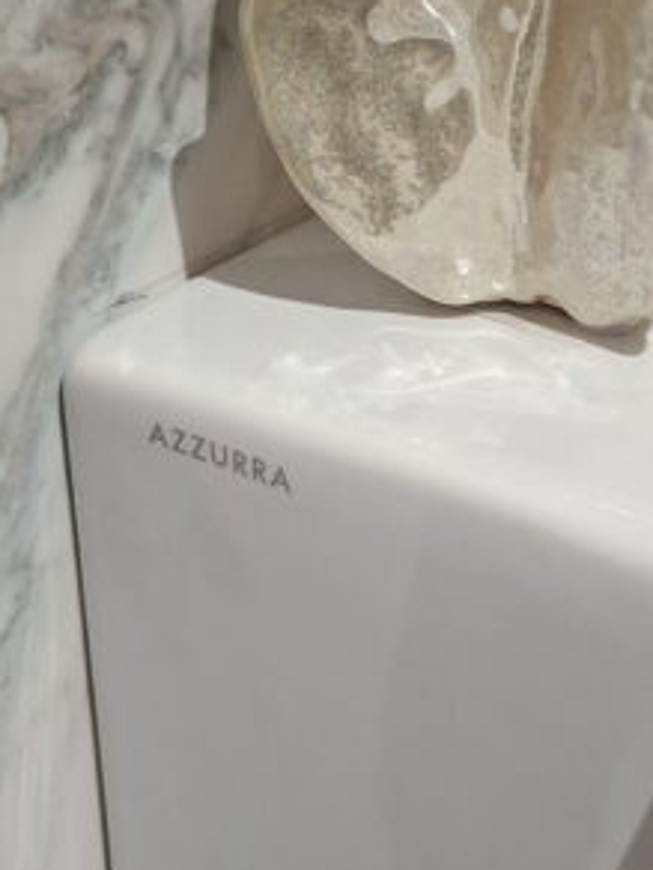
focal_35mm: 63
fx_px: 1585
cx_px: 552
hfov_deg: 22.9
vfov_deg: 30.6
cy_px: 343
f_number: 1.8
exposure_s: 1/60
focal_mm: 5.54
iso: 200
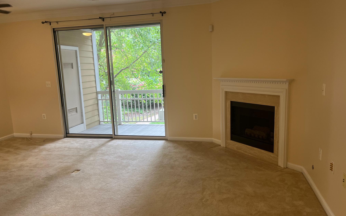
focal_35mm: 28
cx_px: 172
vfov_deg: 44.5
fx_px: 264
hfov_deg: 66.5
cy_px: 112
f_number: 1.6
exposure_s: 1/60
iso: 80
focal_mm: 5.1
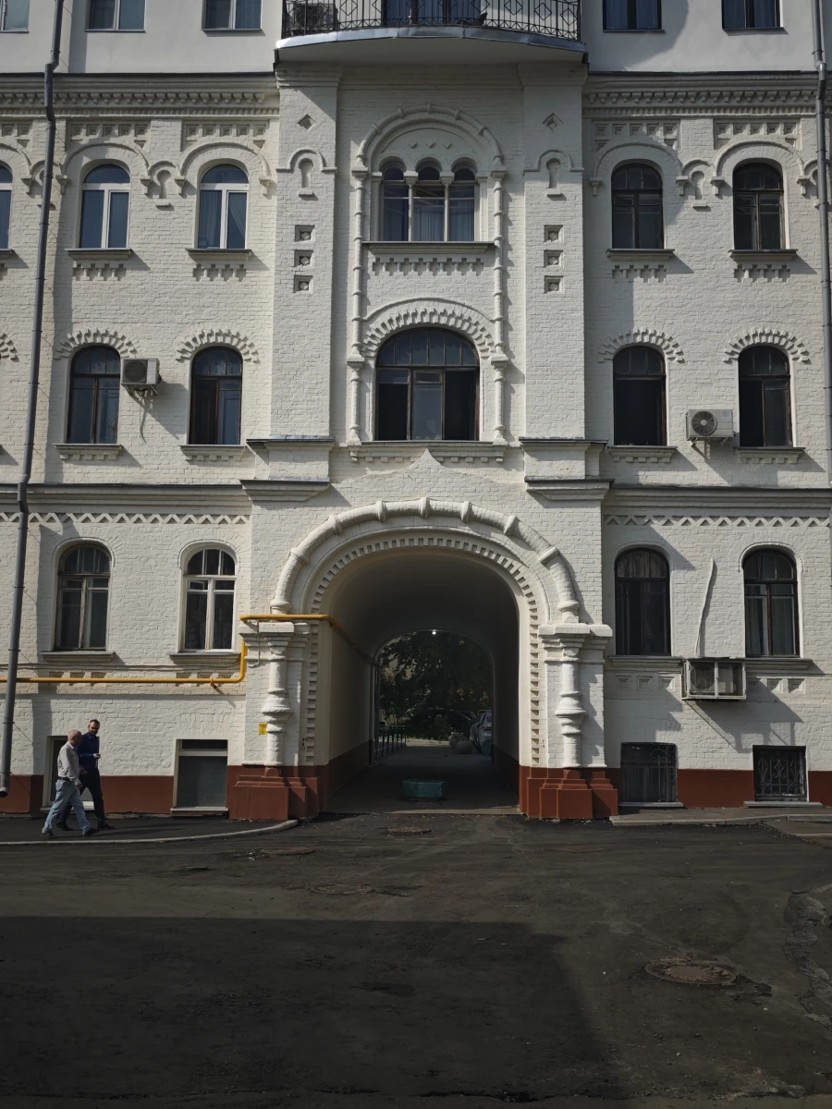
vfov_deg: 52.6
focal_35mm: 35
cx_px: 416
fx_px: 1122
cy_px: 554
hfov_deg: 40.7
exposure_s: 1/2026
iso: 50
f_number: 2
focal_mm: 8.72
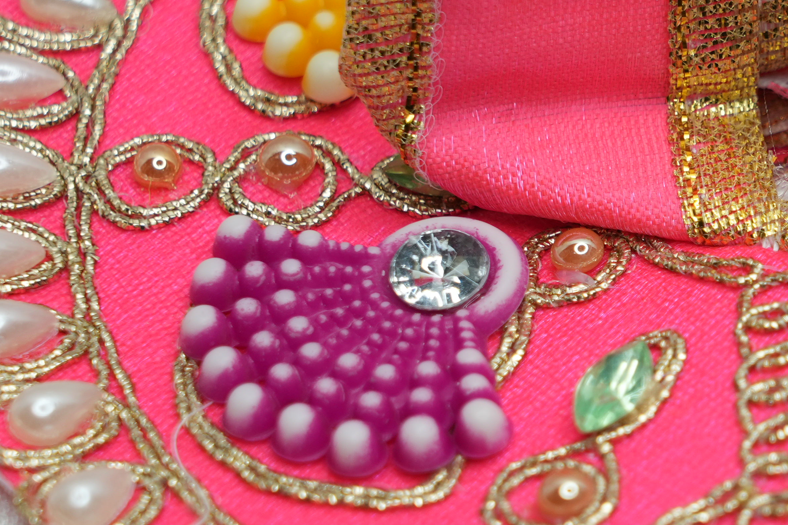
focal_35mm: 311
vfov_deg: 4.4
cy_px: 273
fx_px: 6806
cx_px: 792
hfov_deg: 6.6
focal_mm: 105
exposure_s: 1/80
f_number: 7.1
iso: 250
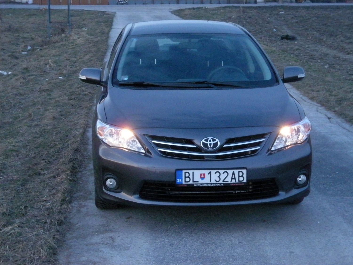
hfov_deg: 23.3
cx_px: 176
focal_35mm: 84
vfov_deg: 17.6
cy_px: 132
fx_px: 857
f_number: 4.1
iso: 800
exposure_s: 1/12.3
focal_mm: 13.7
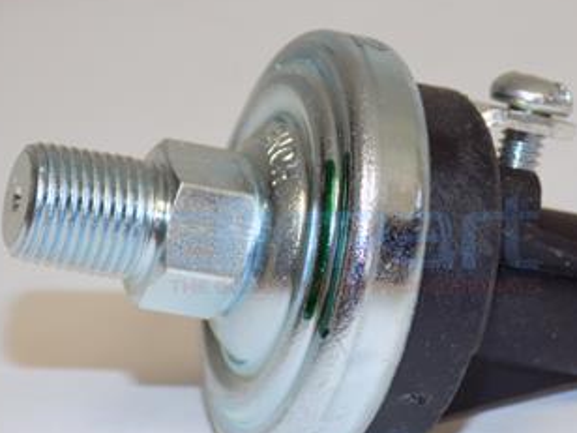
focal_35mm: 158
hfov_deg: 12.5
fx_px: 2634
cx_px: 360
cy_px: 261
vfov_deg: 9.4
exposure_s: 1/30
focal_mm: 20.9
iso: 280
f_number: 4.8
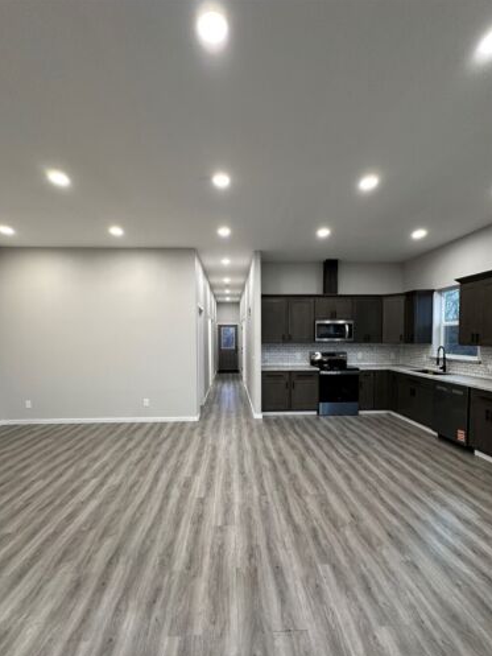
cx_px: 241
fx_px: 284
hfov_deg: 81.8
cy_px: 348
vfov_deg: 98.0
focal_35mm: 15
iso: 250
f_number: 2.2
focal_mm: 2.22
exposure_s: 1/120
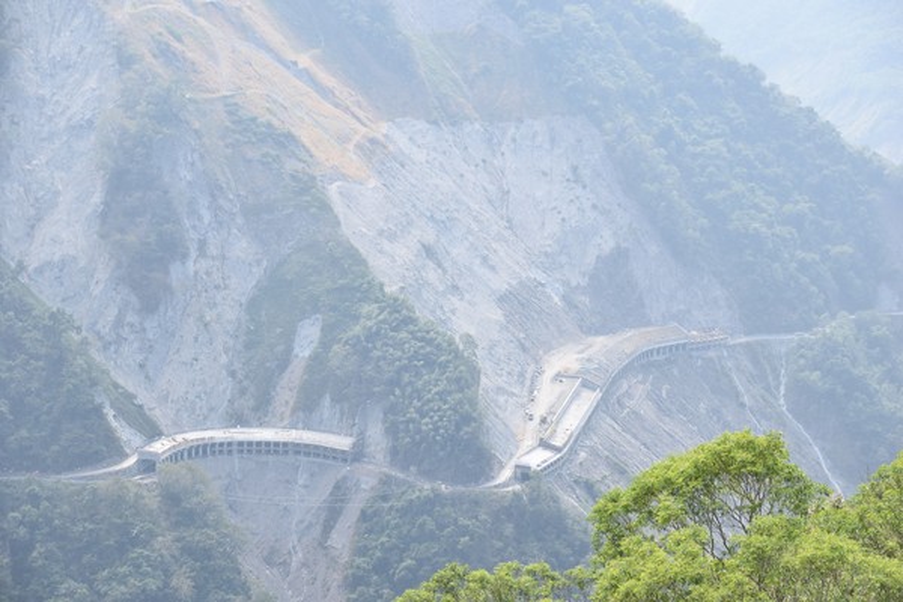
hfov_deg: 18.2
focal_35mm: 112
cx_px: 452
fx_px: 2822
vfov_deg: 12.2
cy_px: 301
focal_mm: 75
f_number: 8
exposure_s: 1/250
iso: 200
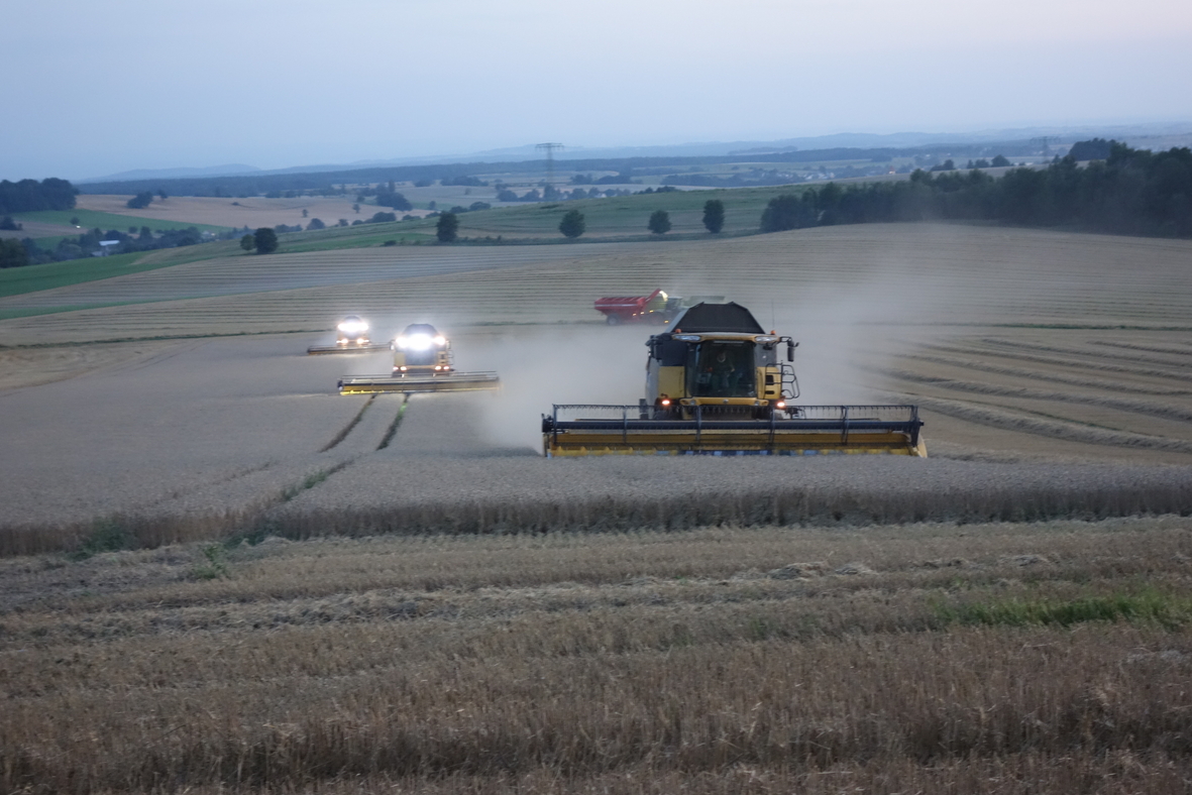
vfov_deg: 21.3
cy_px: 403
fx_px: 2119
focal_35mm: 64
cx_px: 602
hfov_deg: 31.4
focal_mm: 23.27
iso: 800
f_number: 3.5
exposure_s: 1/13
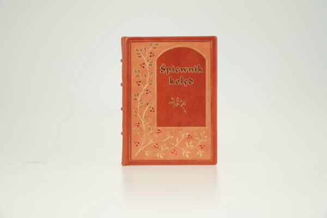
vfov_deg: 17.7
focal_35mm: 77
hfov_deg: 26.3
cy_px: 109
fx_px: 699
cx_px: 164
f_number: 9
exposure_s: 1/80
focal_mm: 77
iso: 640
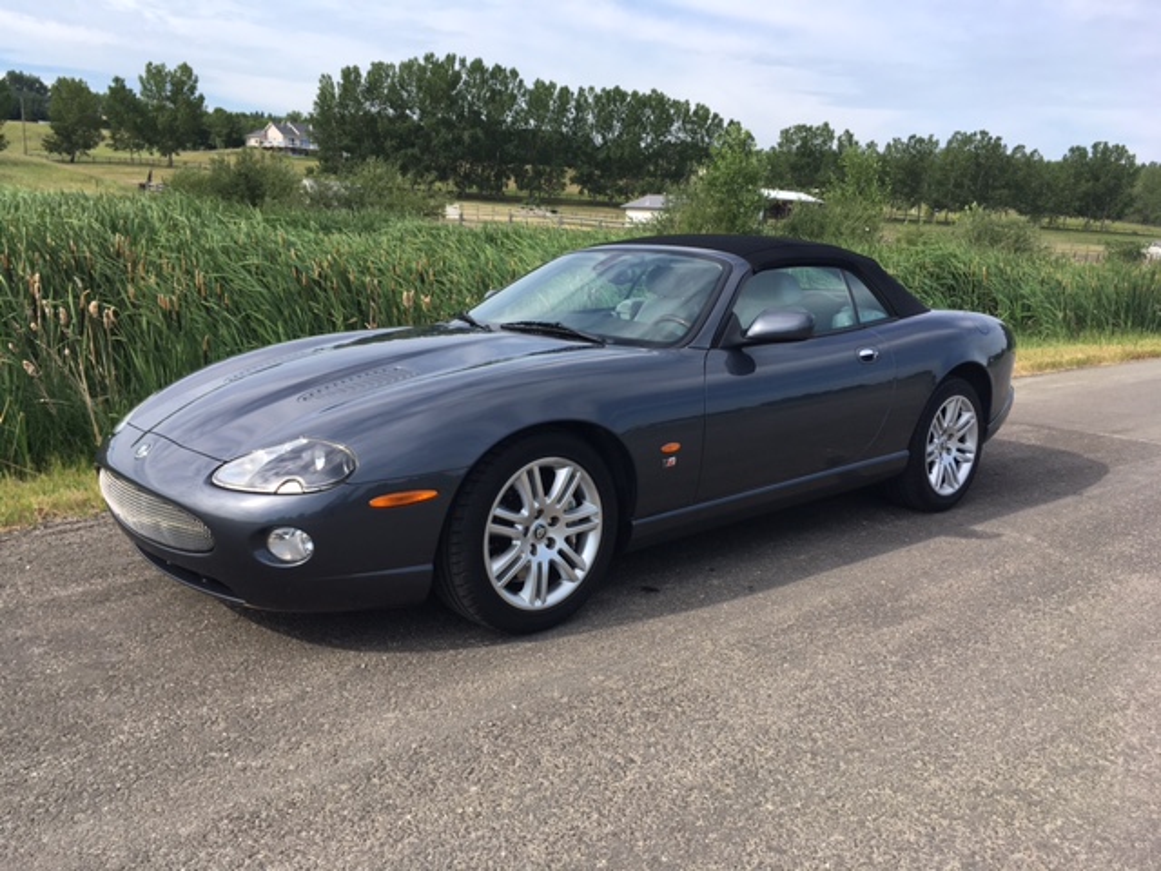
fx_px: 973
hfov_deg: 61.7
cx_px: 580
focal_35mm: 29
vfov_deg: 48.2
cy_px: 436
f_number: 2.2
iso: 25
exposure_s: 1/1183
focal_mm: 4.15
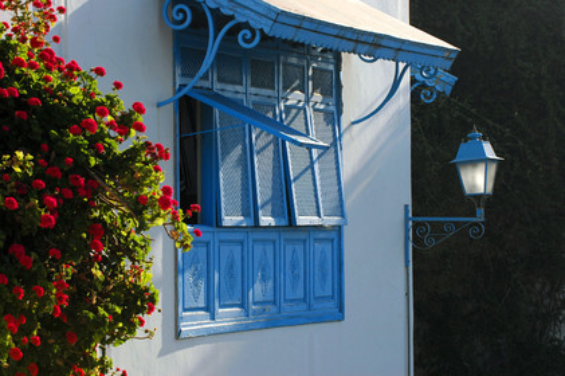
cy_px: 188
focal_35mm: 153
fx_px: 2399
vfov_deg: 9.0
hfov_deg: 13.4
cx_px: 282
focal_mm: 102
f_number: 8
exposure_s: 1/250
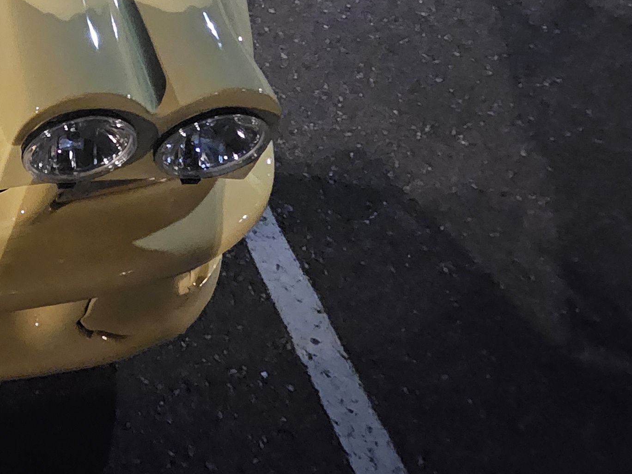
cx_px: -170
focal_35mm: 38
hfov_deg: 35.4
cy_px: -125
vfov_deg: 30.6
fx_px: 694
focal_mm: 1.7
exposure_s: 1/24
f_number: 2.2
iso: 1250
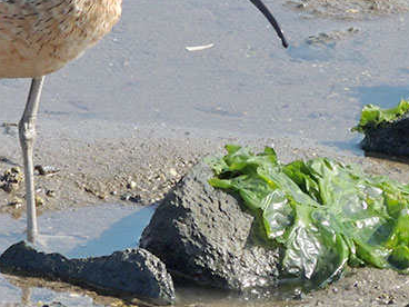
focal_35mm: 1195
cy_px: 18
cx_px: 176
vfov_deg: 1.2
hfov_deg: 1.7
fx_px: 14119
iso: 360
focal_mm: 98.1
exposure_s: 1/800
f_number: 4.9
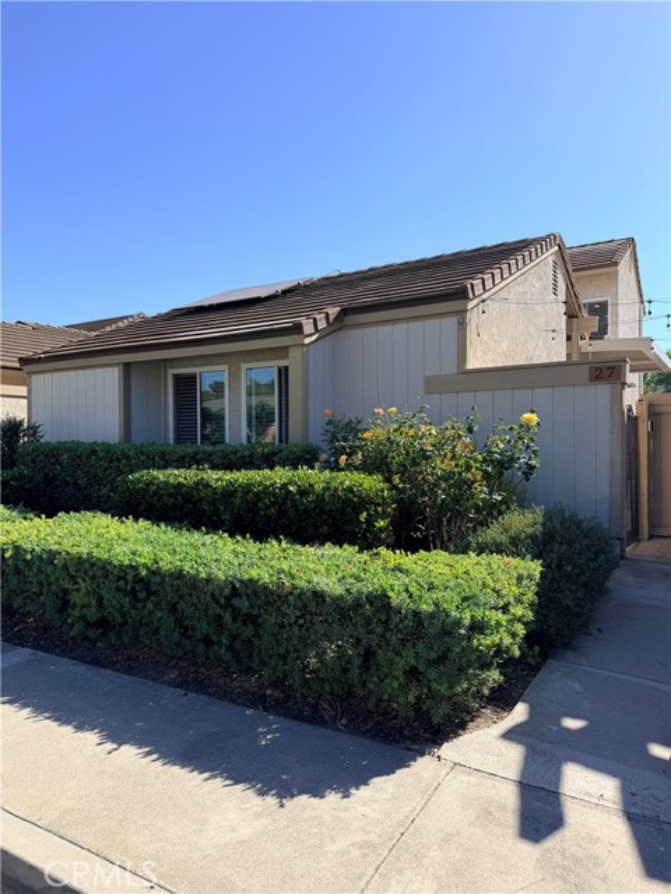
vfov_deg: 71.6
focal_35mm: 24
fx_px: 620
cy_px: 447
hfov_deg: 56.8
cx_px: 336
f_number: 1.78
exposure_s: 1/3279
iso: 80
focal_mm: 6.76
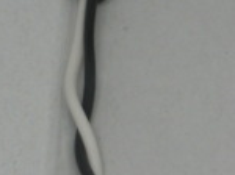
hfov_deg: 8.9
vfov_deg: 6.6
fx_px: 1505
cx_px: 235
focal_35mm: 222
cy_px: -12
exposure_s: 1/125
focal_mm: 9.3
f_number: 4.7
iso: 125
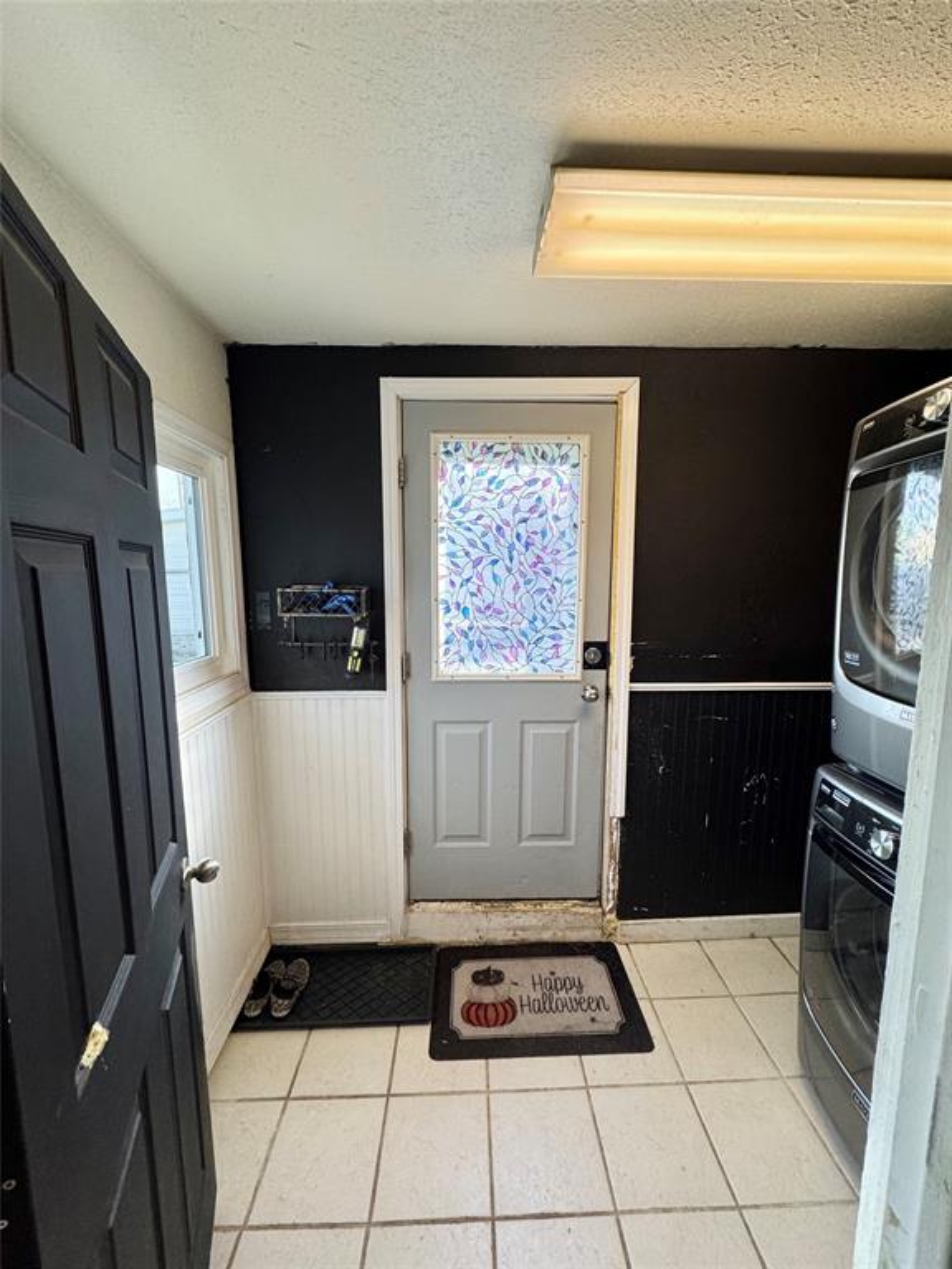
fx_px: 513
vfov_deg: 102.1
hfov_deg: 85.7
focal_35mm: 14
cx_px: 476
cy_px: 634
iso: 200
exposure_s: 1/120
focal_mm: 2.22
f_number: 2.2
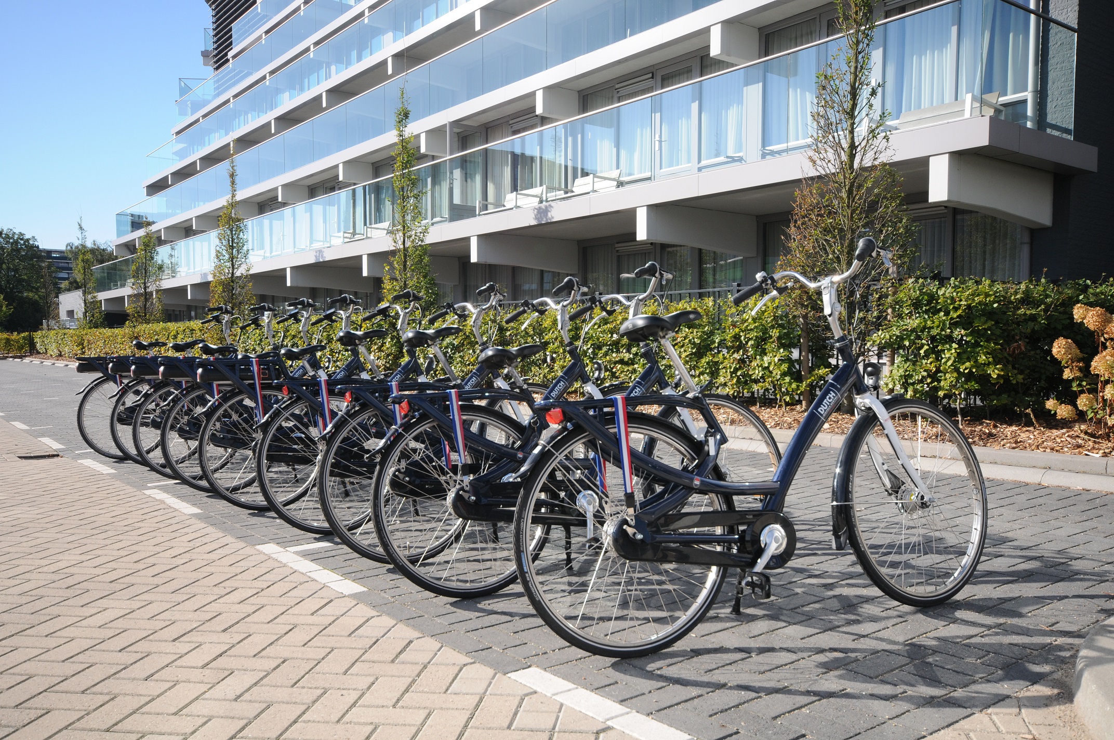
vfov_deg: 43.5
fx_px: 927
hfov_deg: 62.0
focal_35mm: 30
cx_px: 557
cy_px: 370
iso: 200
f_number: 8
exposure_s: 1/250
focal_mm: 20
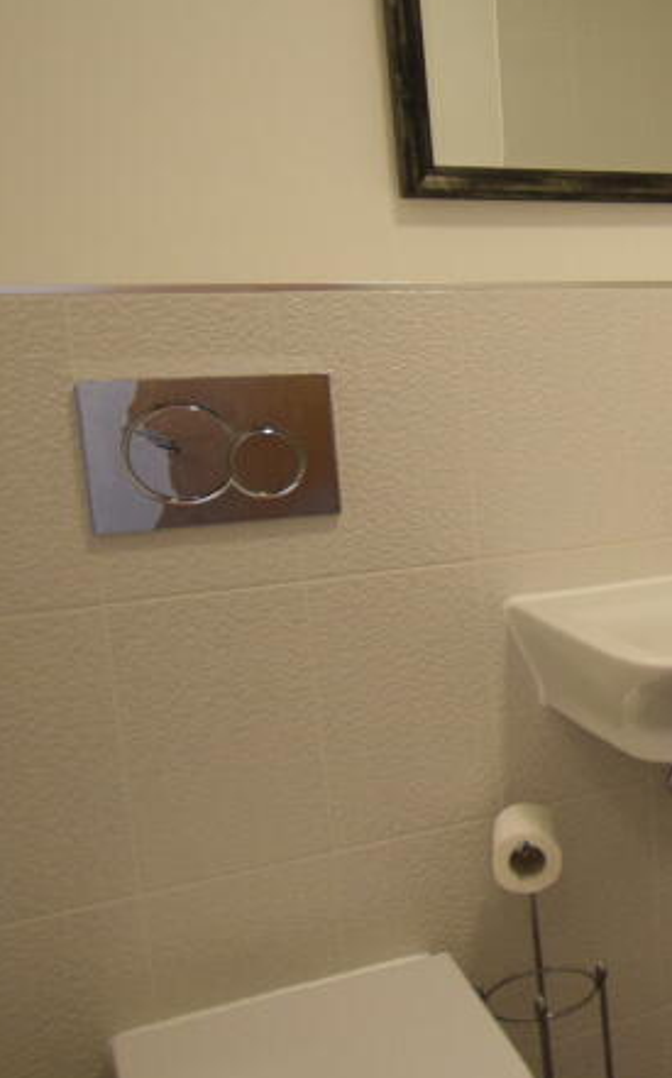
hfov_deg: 22.4
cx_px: 1031
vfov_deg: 43.4
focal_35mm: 46
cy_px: 541
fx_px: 1356
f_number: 3.5
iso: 1600
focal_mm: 13
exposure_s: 1/60
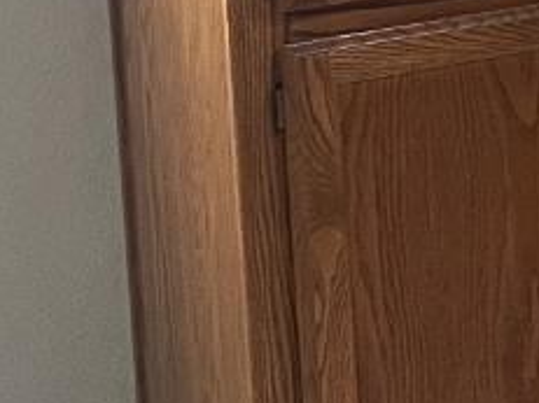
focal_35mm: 169
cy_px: -397
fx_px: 2630
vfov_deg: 8.3
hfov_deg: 9.0
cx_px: 1708
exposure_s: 1/60
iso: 125
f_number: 1.5
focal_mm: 5.7
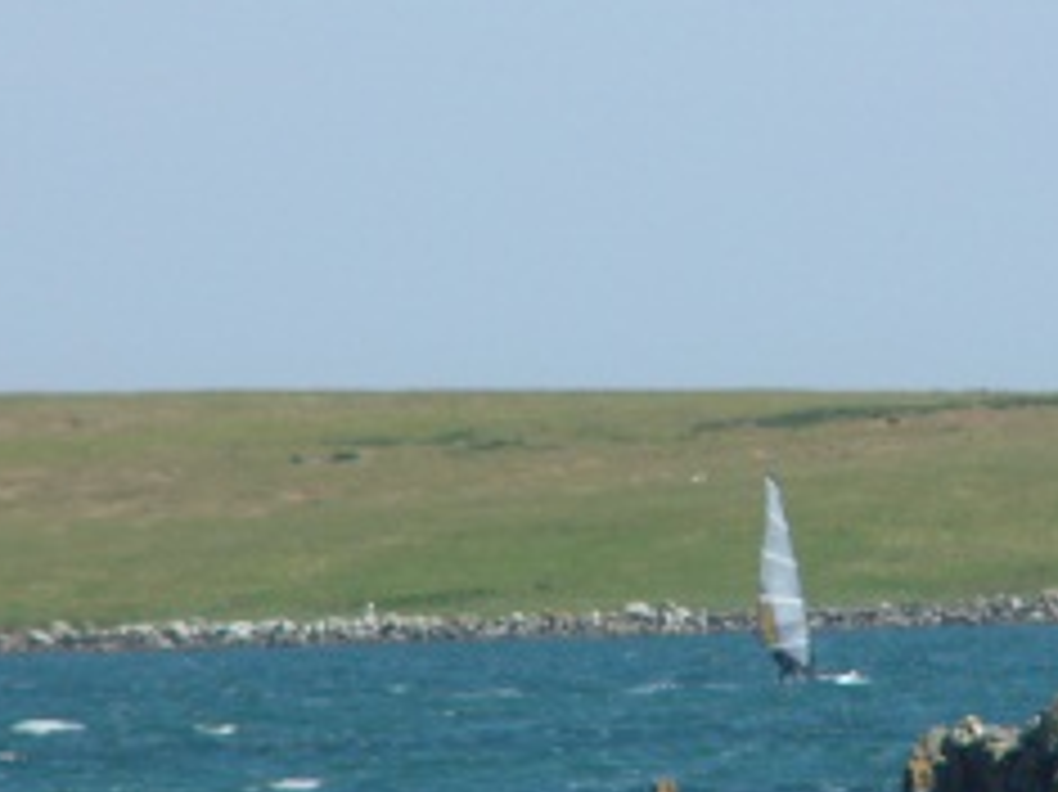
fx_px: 25172
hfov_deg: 2.4
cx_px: 864
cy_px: 410
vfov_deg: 1.8
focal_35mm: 824
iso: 50
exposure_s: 1/500
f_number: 4.6
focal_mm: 72
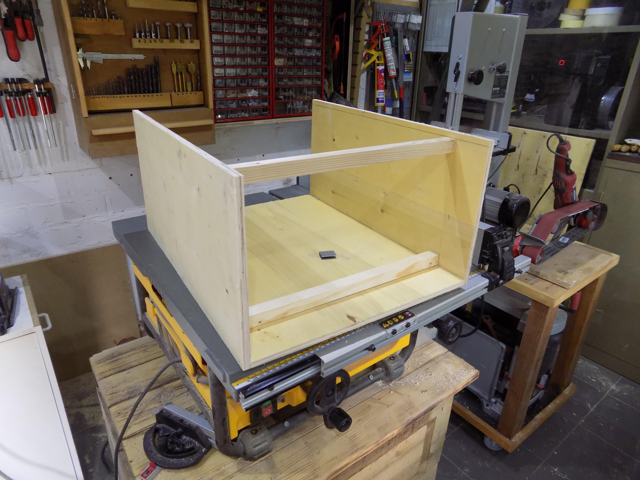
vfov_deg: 58.9
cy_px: 240
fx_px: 425
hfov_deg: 73.9
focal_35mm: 23
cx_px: 320
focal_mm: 4
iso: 250
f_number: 3.1
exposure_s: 1/30
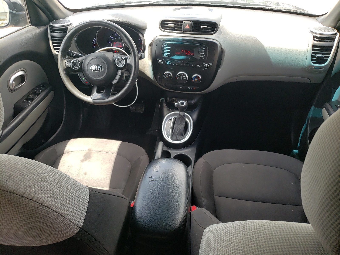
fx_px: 255
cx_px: 170
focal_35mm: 26
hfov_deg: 67.3
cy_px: 128
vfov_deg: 53.1
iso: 50
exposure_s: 1/204
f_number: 1.5
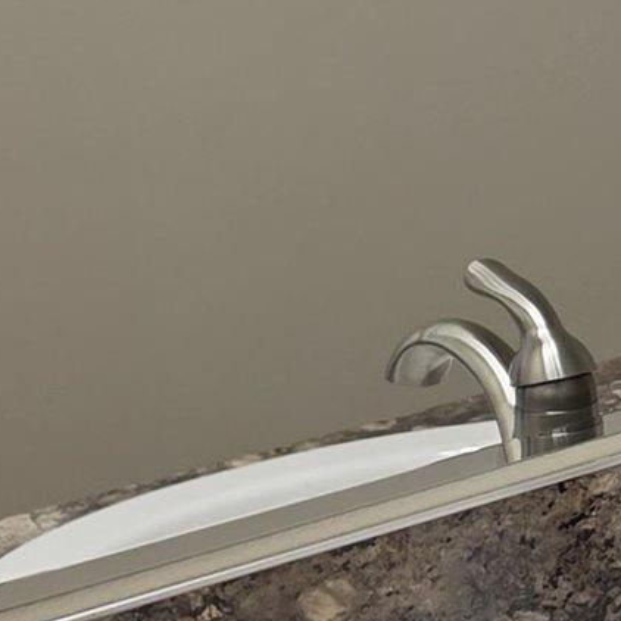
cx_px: 1567
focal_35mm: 148
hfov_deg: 10.1
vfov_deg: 11.7
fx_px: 3004
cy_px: 19
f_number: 1.7
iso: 125
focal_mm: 6.3
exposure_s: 1/120
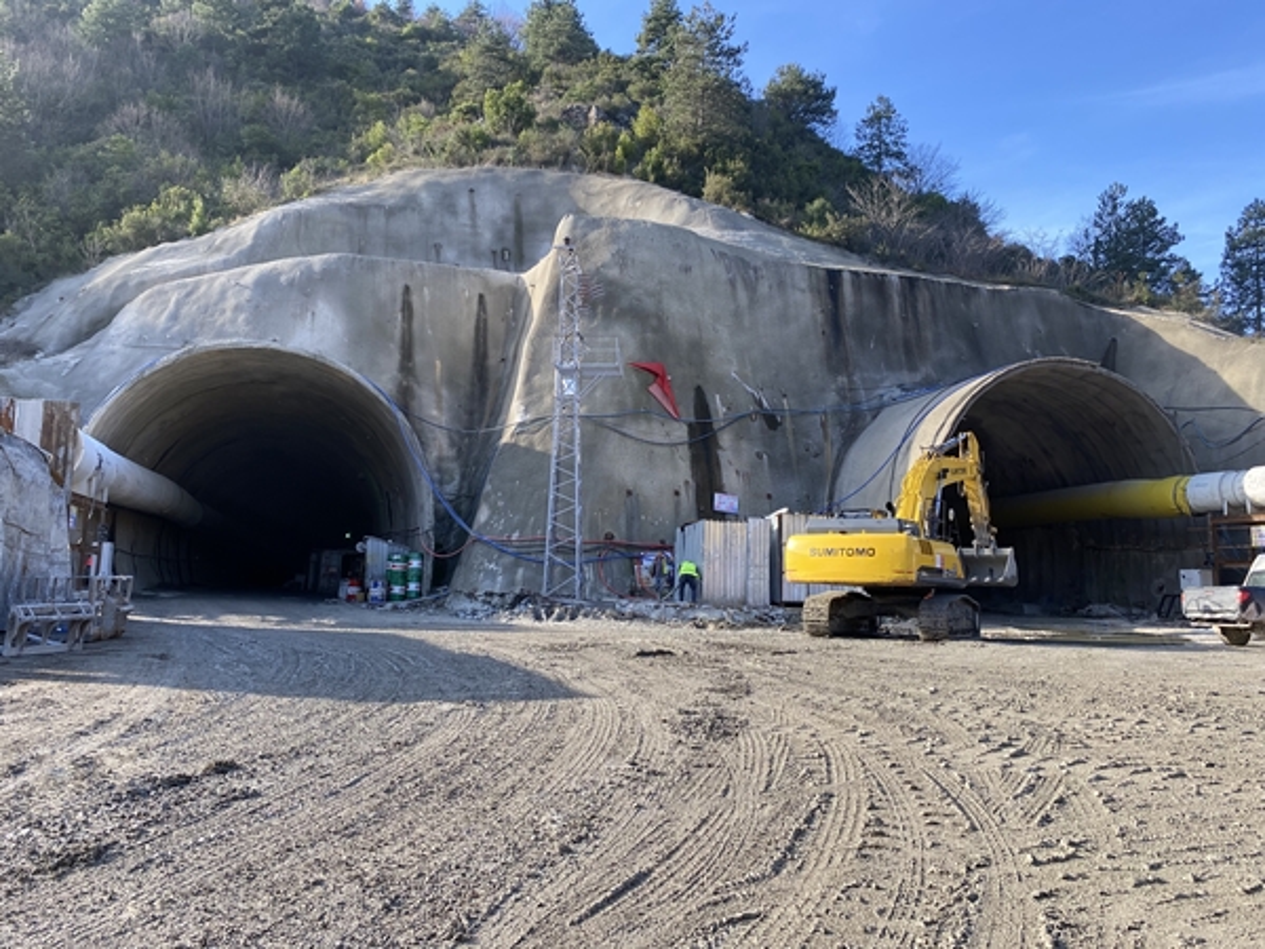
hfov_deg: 67.3
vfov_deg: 53.1
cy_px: 474
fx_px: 950
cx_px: 632
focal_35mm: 26
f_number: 1.8
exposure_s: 1/446
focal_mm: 4.25
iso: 32
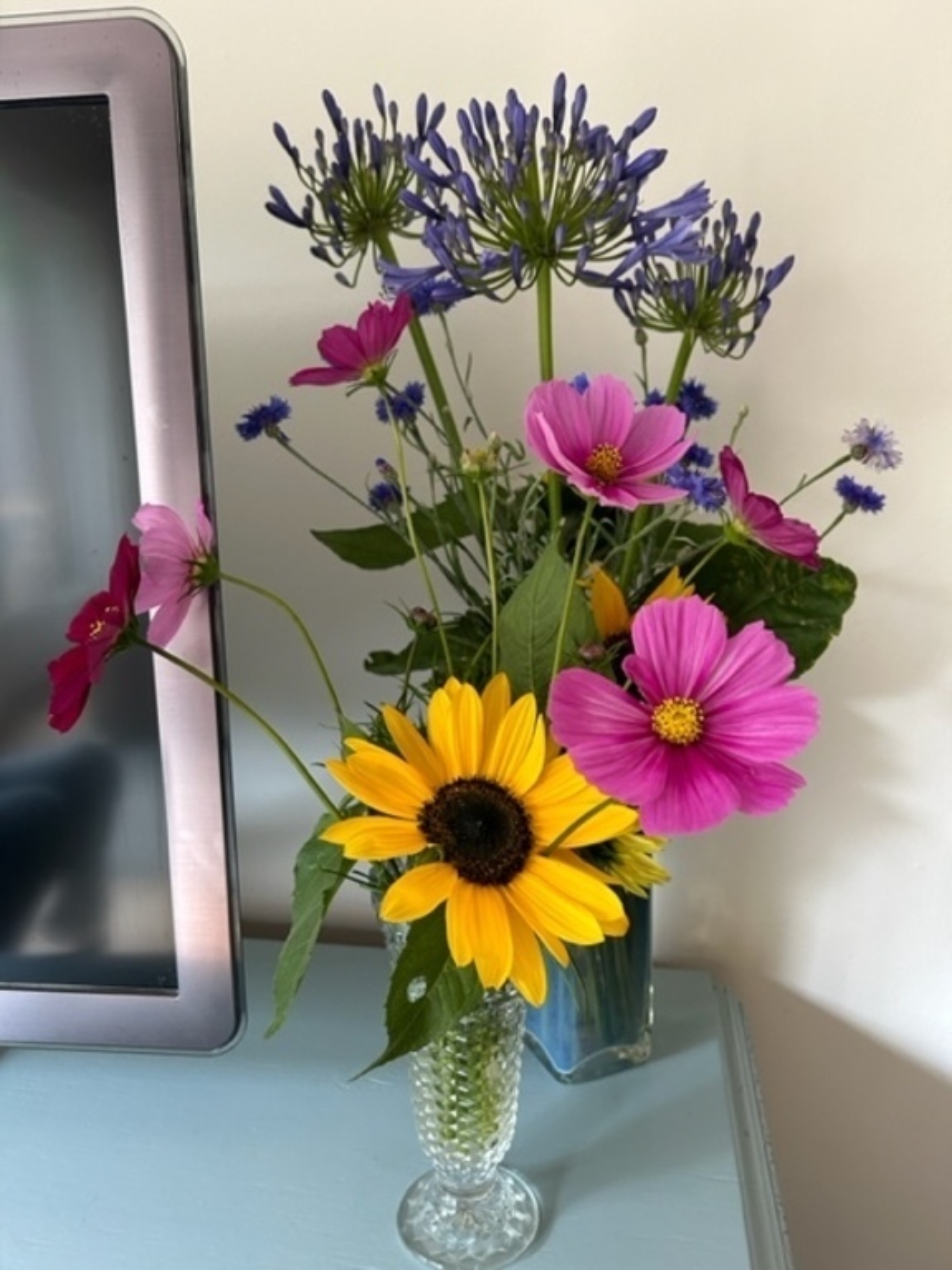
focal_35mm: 26
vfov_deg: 67.3
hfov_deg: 53.1
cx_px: 476
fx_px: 953
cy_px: 635
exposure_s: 1/60
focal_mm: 5.7
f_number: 1.5
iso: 160
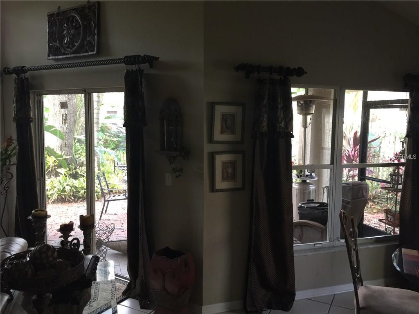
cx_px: 210
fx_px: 351
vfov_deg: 48.2
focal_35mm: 29
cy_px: 157
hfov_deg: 61.7
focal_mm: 4.15
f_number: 2.2
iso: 80
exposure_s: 1/15
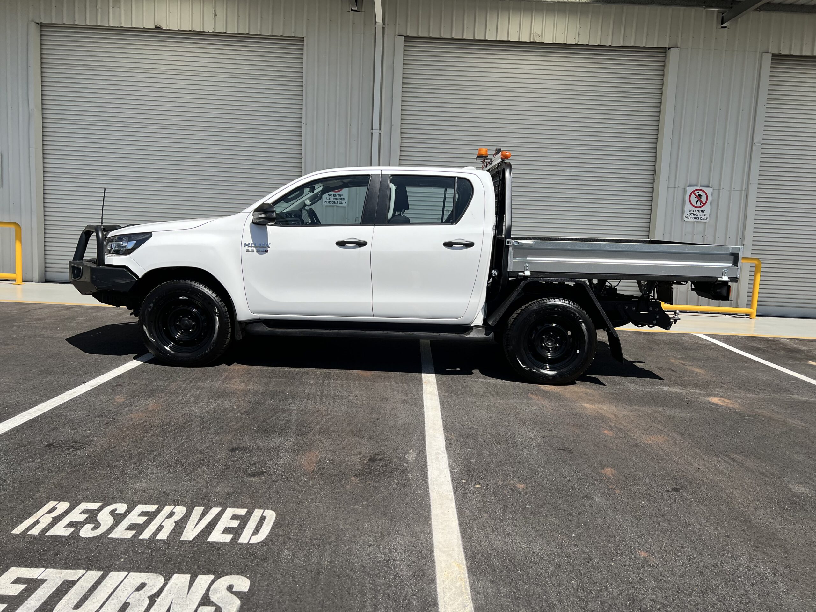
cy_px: 306
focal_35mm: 26
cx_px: 408
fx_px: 613
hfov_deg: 67.3
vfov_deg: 53.1
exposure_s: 1/6211
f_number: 1.5
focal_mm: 5.7
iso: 50
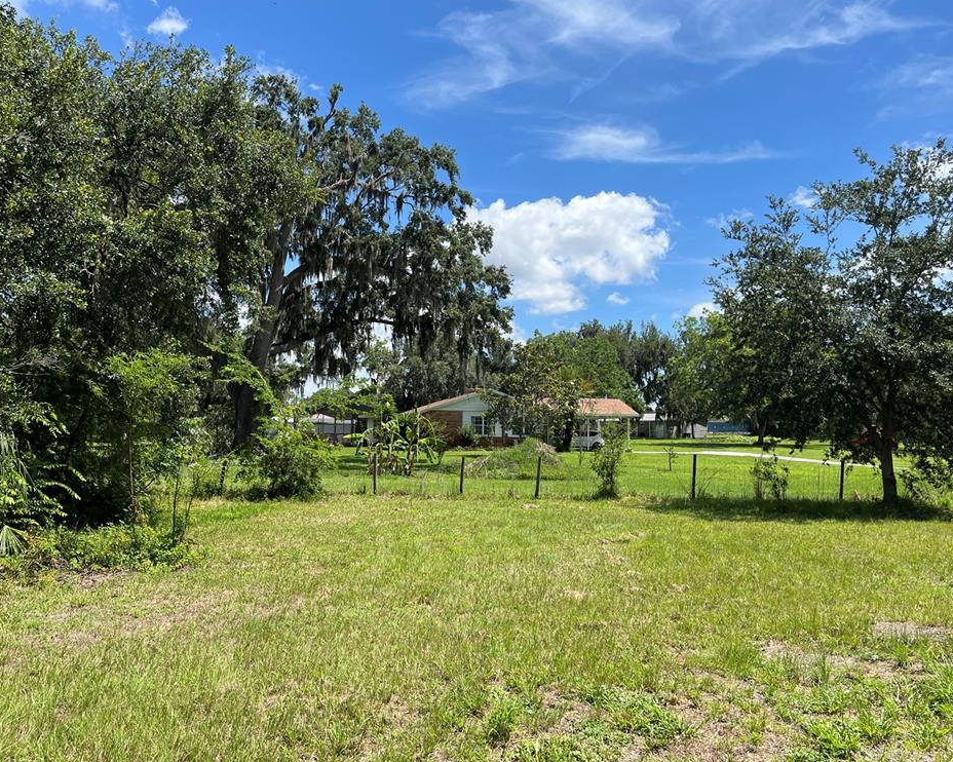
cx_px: 482
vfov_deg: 51.5
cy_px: 370
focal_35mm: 28
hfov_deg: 62.2
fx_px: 790
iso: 50
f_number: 1.6
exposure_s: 1/2967
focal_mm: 5.1
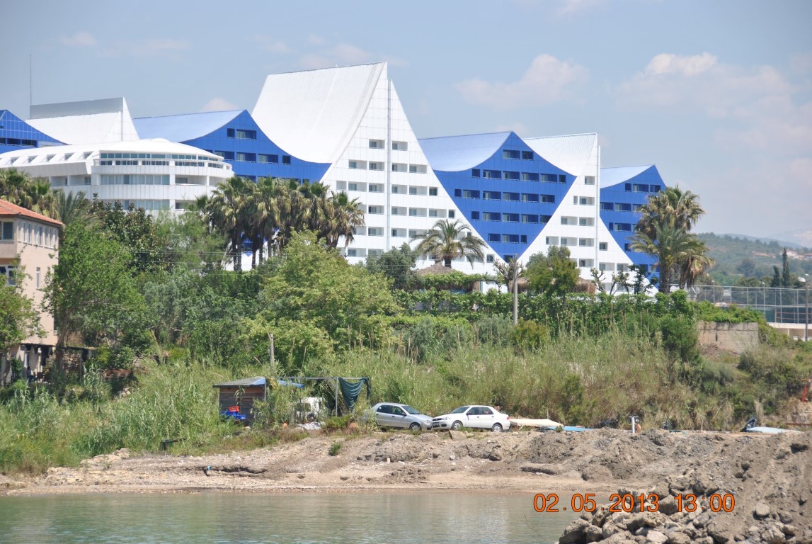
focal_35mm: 142
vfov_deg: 9.7
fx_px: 3218
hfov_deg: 14.4
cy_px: 272
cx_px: 406
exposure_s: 1/500
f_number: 5.6
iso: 110
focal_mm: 95
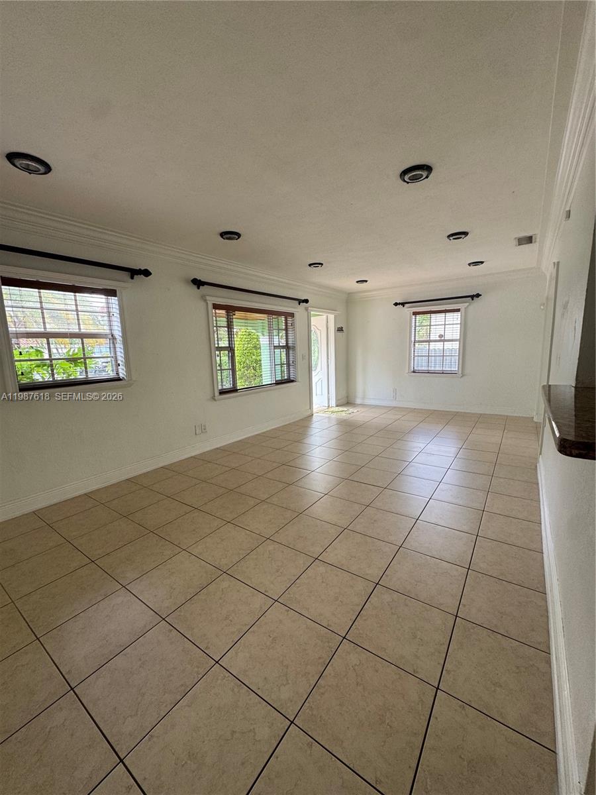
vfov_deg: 102.1
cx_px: 298
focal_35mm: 14
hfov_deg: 85.7
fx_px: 321
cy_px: 398
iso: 100
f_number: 2.2
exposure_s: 1/120
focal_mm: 2.22
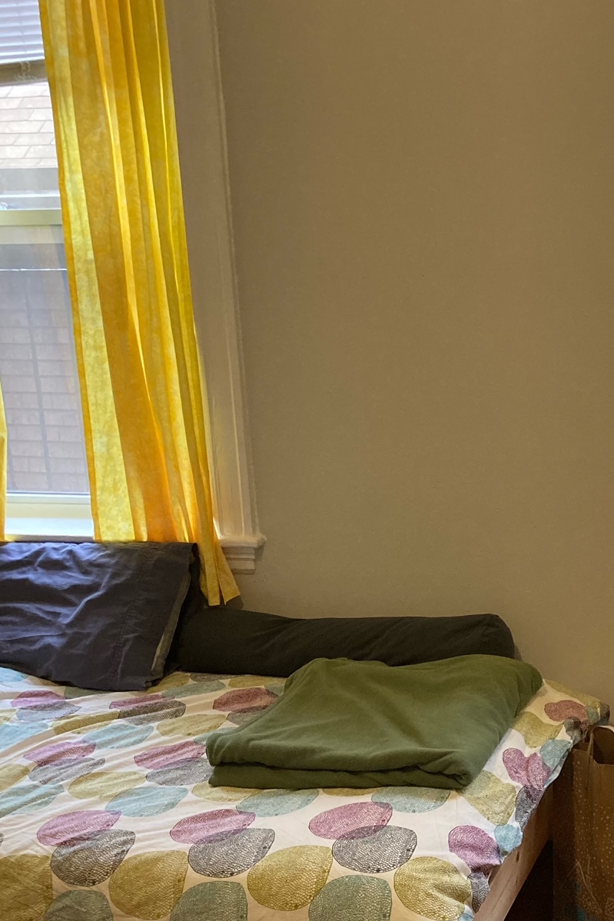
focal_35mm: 49
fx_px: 1253
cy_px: 555
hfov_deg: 26.1
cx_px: 615
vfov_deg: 40.2
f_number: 1.8
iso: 250
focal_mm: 3.99
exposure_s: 1/60
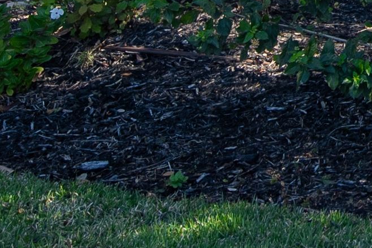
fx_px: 1106
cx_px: 799
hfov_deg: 14.7
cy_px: -421
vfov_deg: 10.3
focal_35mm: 107
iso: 80
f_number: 7.1
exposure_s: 1/200
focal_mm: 17
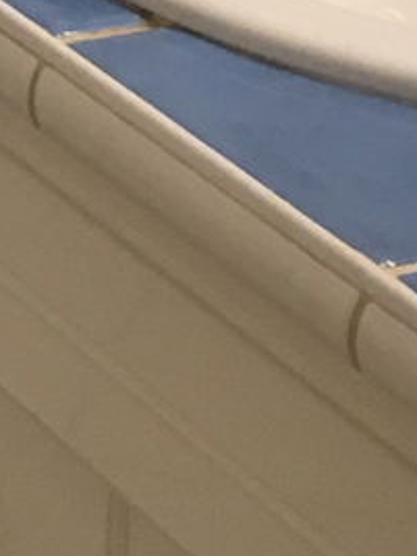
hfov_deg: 6.1
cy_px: -503
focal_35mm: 231
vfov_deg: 8.2
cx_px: -703
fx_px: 3710
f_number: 2.2
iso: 80
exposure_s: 1/30
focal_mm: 4.15
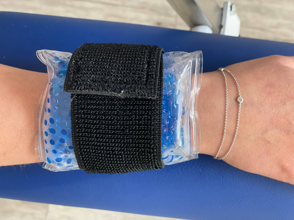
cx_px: 147
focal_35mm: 52
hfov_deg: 36.8
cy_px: 110
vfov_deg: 28.0
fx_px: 442
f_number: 2
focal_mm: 6
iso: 250
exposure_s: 1/122
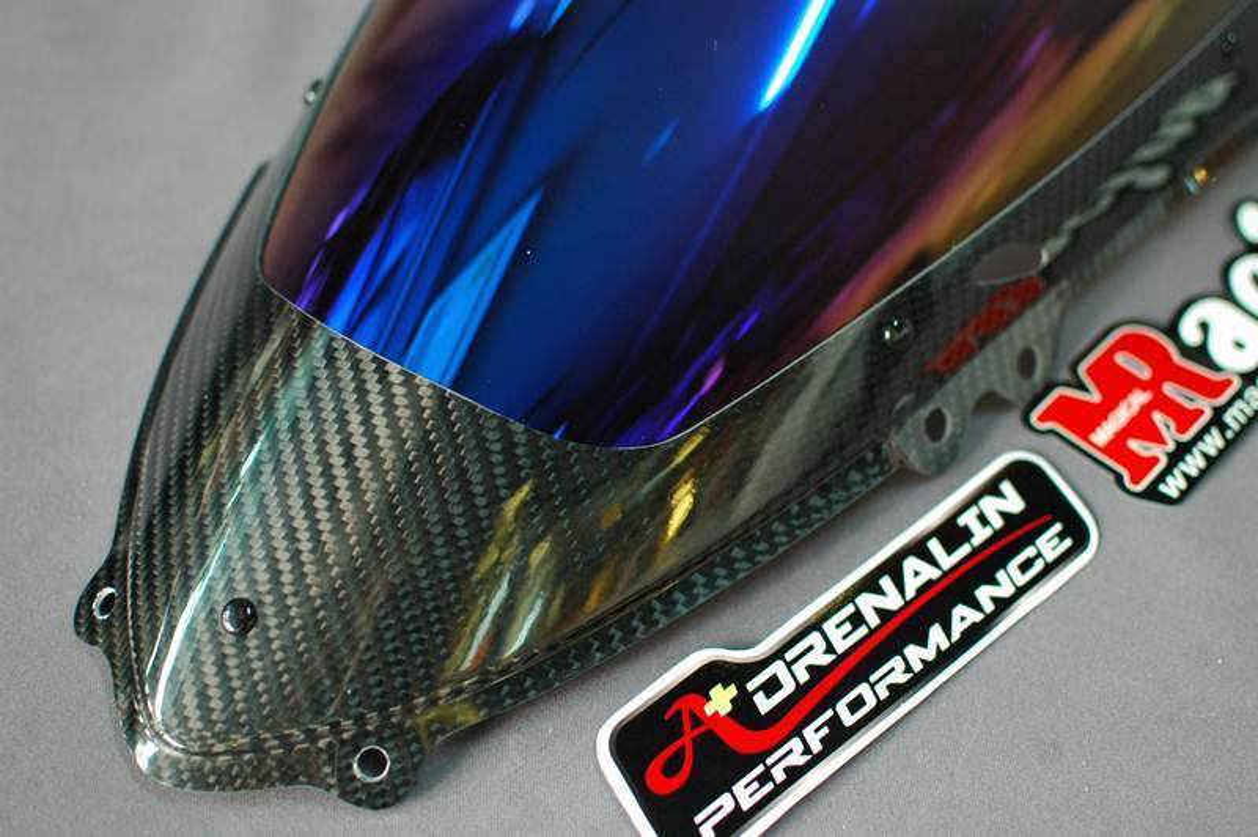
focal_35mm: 52
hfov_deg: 37.9
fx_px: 1833
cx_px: 629
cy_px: 418
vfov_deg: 25.7
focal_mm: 35
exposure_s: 1/20
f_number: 2.5
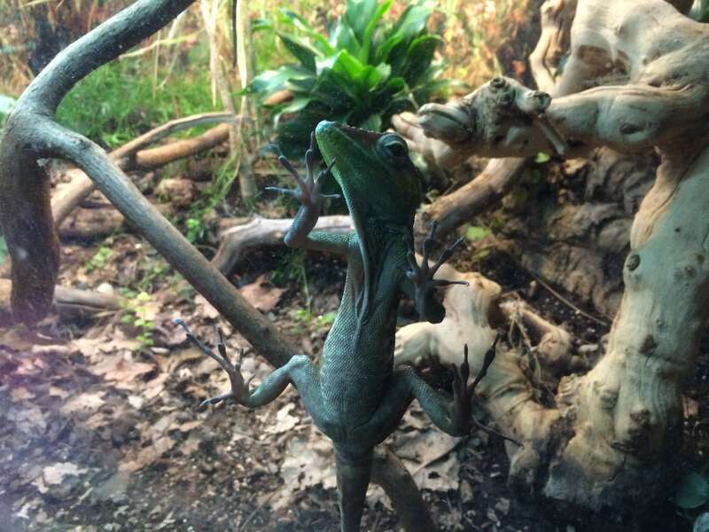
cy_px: 266
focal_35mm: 29
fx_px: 594
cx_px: 354
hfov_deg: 61.7
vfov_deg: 48.2
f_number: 2.2
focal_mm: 4.15
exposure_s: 1/30
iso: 250
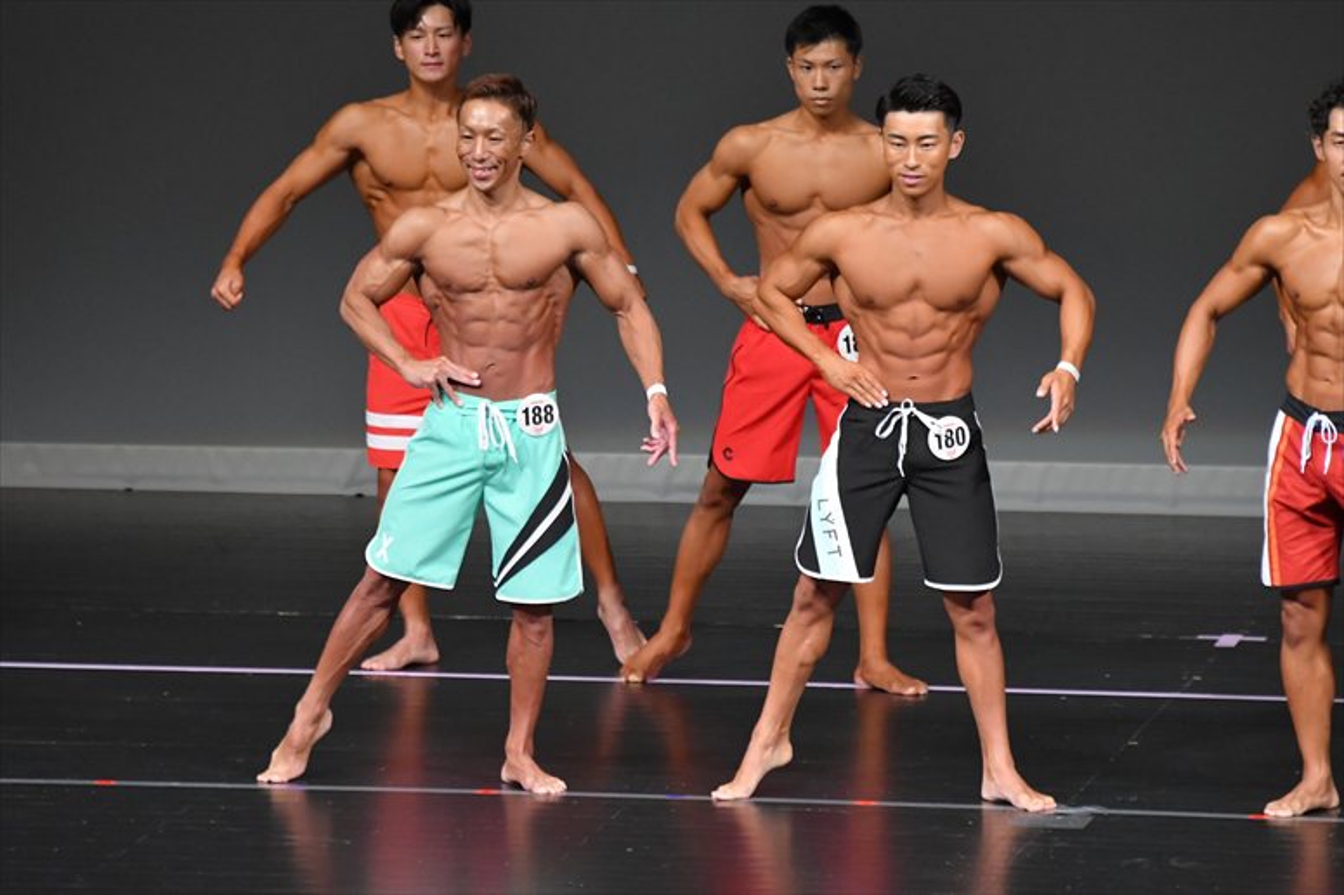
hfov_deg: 6.0
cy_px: 448
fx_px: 12874
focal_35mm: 345
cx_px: 672
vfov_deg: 4.0
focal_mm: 230
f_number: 5.6
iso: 4000
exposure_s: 1/400
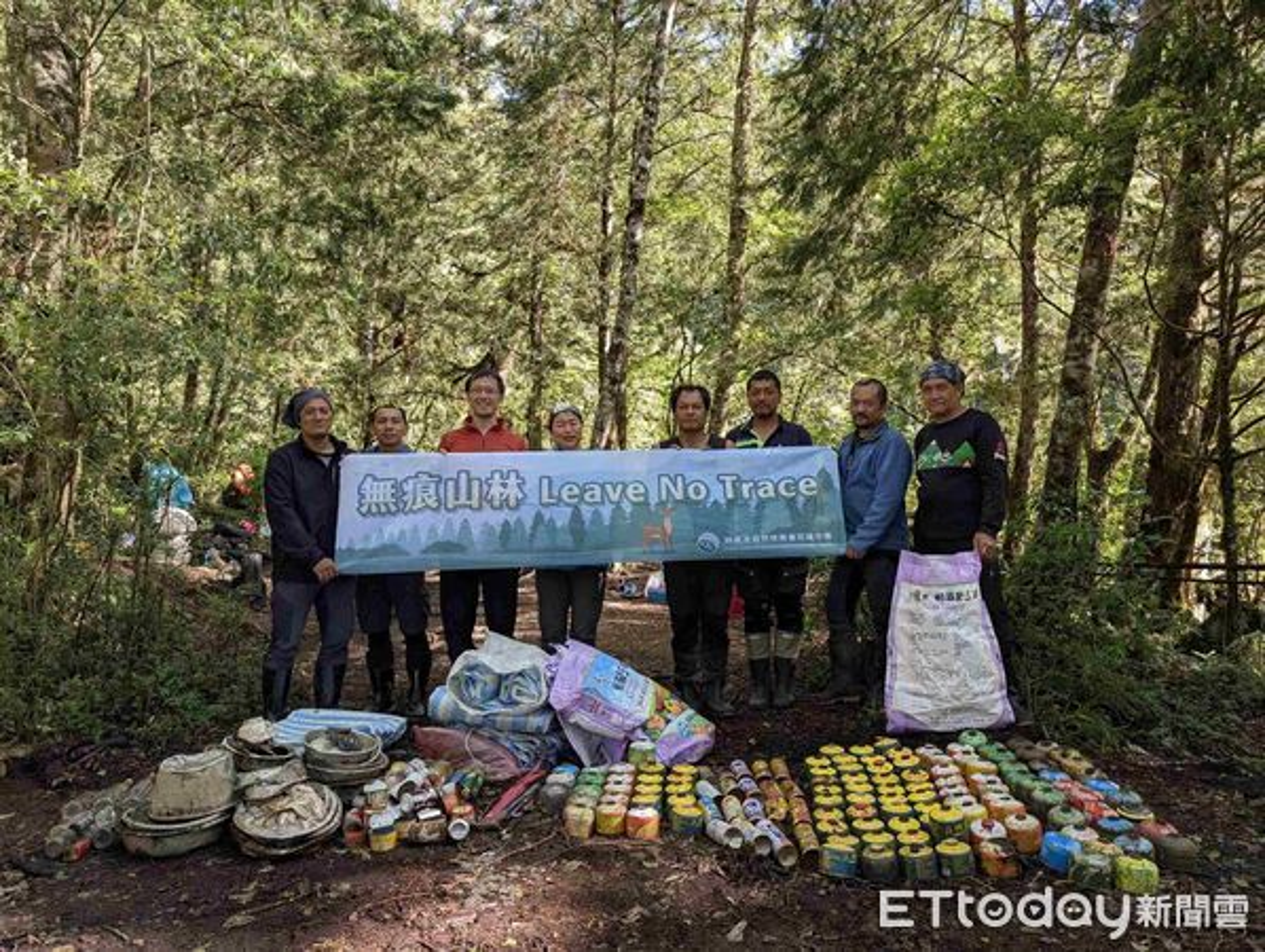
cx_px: 632
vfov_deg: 56.9
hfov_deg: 71.5
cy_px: 476
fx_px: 878
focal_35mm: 24
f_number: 1.68
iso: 26
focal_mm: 6.9
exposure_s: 1/66.2
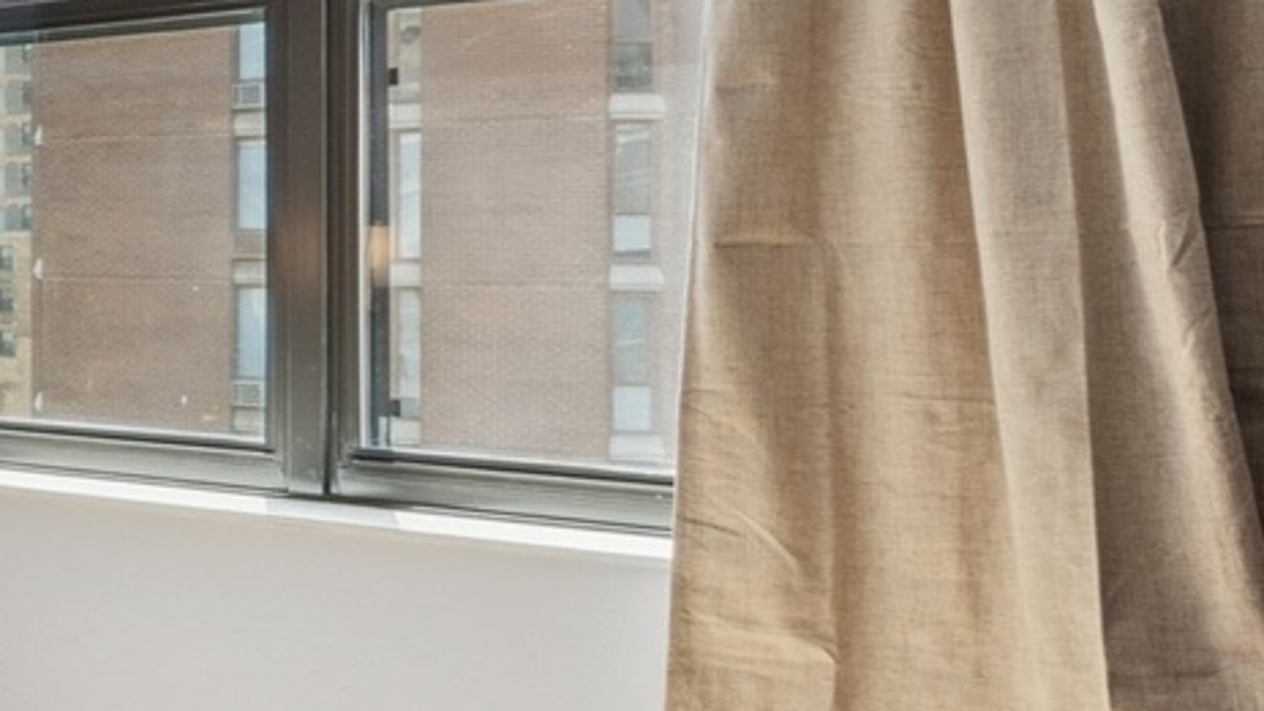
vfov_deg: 21.8
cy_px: 259
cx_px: -900
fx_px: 1843
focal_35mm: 55
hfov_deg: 23.5
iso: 200
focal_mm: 10
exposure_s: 1/8
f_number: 11
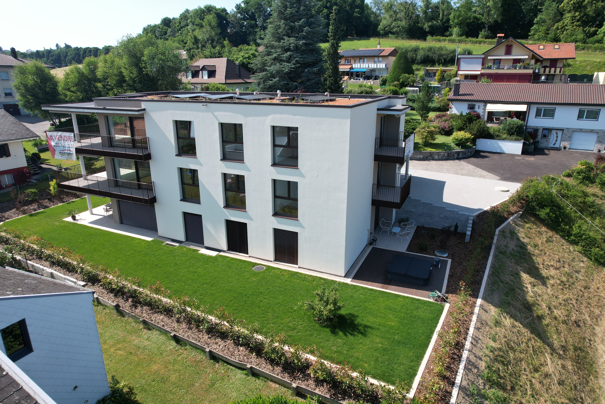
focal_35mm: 22
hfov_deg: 78.6
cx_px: 302
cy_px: 202
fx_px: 370
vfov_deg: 57.2
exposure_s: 1/1000
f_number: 2.8
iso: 100
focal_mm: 8.38
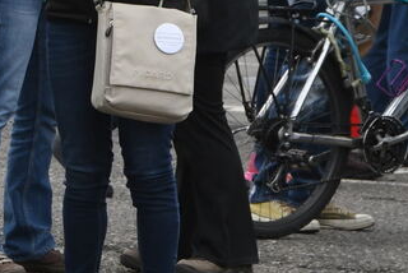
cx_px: -241
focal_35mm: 590
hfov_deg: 3.5
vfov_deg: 2.3
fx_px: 6691
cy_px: -93
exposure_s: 1/250
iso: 640
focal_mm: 105
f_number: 11
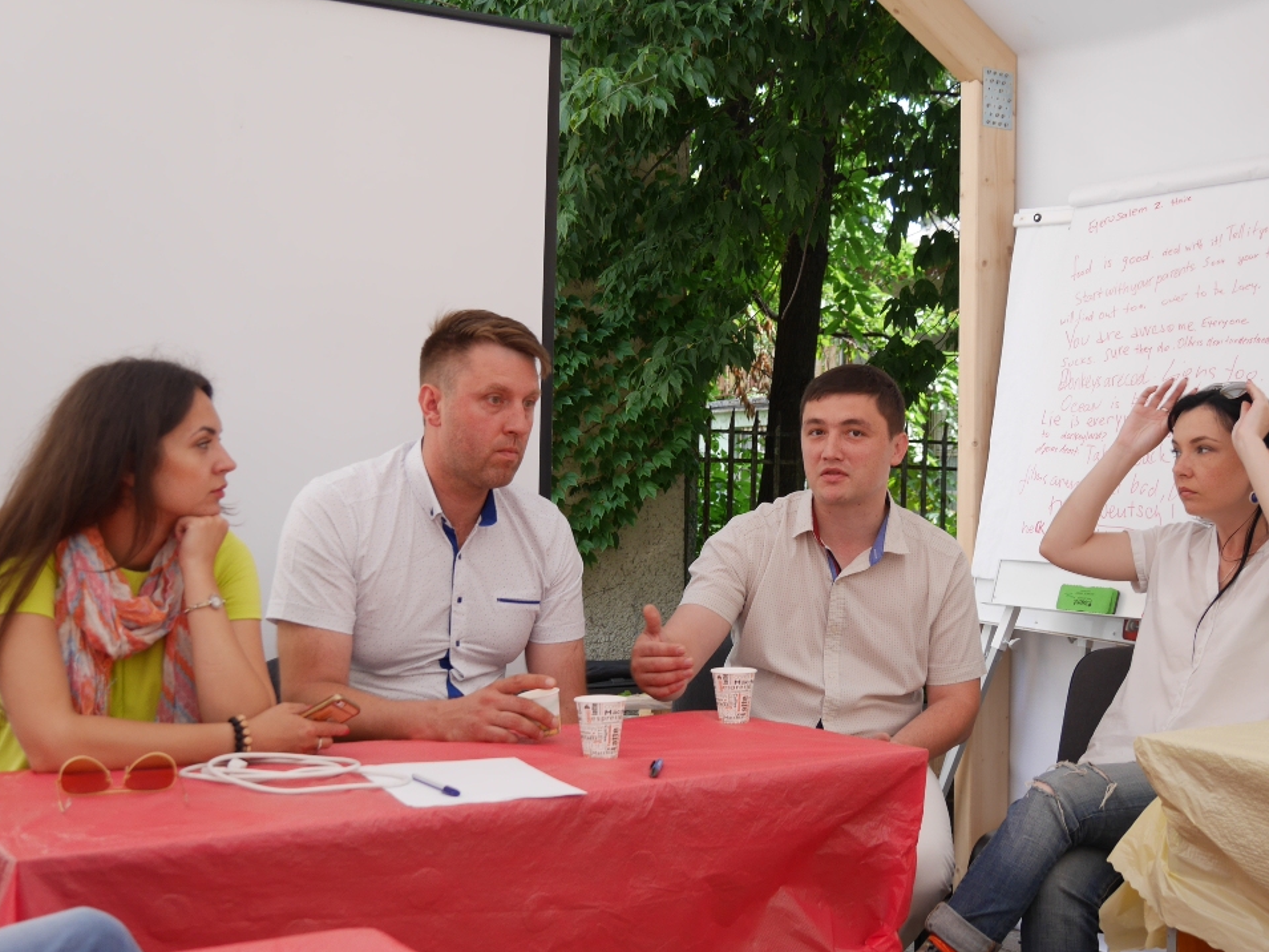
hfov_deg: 42.1
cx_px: 681
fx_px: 1649
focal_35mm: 45
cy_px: 537
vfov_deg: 32.1
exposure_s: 1/125
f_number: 3.8
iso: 200
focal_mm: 19
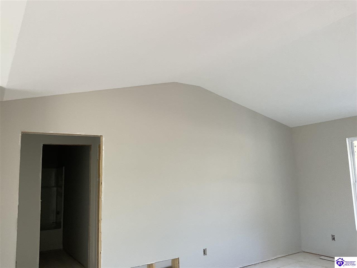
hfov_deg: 61.7
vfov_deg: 48.2
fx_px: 299
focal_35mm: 29
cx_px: 178
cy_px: 134
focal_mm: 3
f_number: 1.8
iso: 64
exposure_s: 1/122
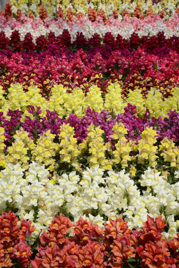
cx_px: 90
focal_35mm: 70
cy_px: 134
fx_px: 522
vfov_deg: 28.8
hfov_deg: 19.5
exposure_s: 1/160
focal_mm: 70
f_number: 22
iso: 200
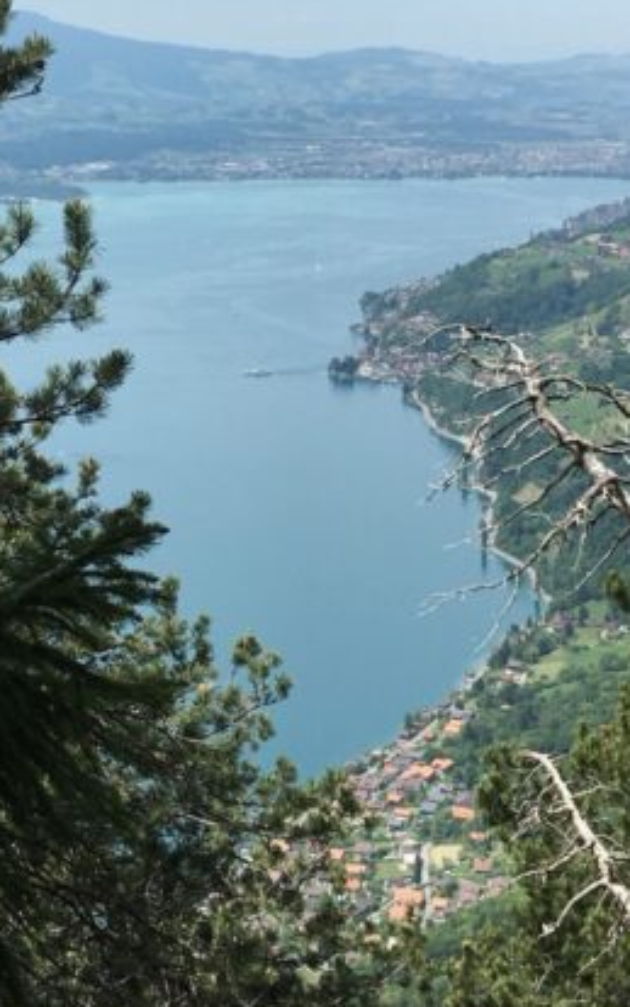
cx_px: 151
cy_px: 216
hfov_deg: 17.1
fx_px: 2086
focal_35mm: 76
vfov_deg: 26.7
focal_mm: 4.15
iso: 25
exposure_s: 1/1672
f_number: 2.2
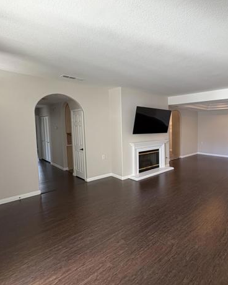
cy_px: 137
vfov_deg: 83.2
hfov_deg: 63.7
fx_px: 160
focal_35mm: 19
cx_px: 187
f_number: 2.2
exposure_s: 1/60
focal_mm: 2.22
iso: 160
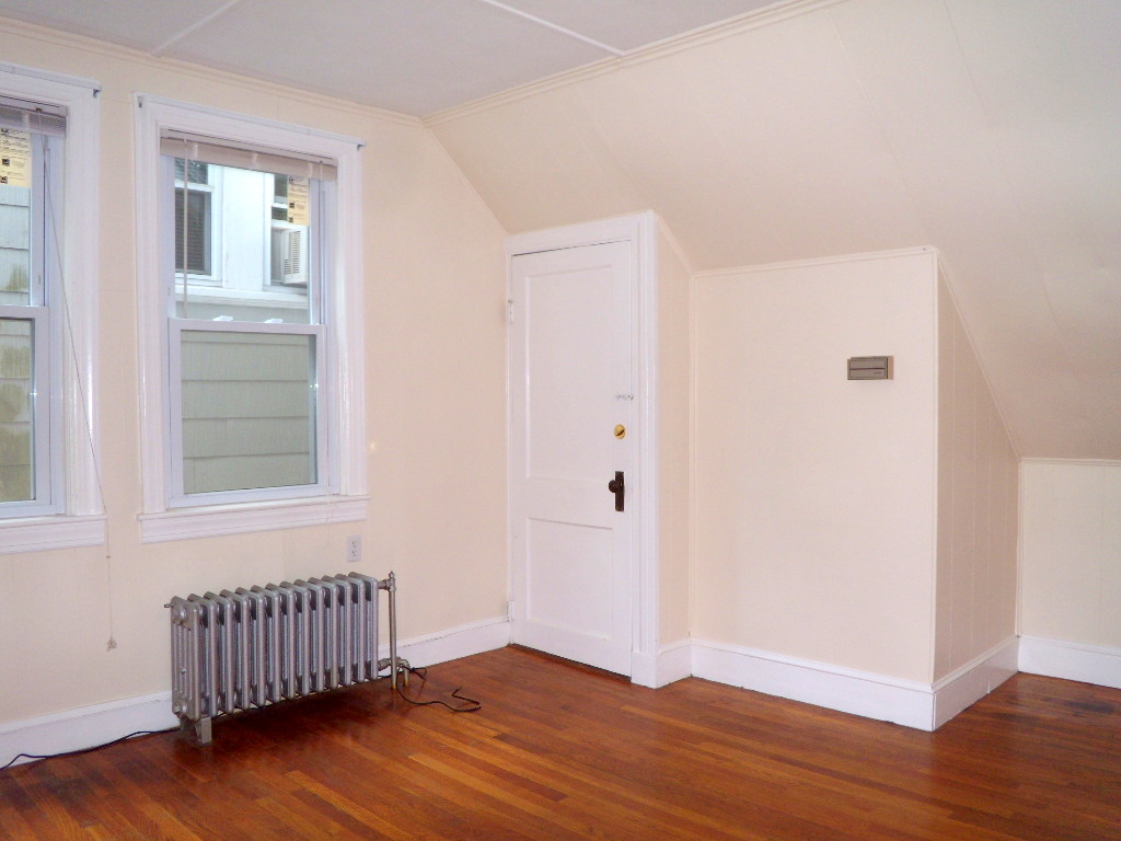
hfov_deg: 63.4
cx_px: 560
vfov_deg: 49.7
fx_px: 907
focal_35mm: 28
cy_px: 420
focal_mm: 6
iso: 100
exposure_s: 1/50
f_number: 2.8
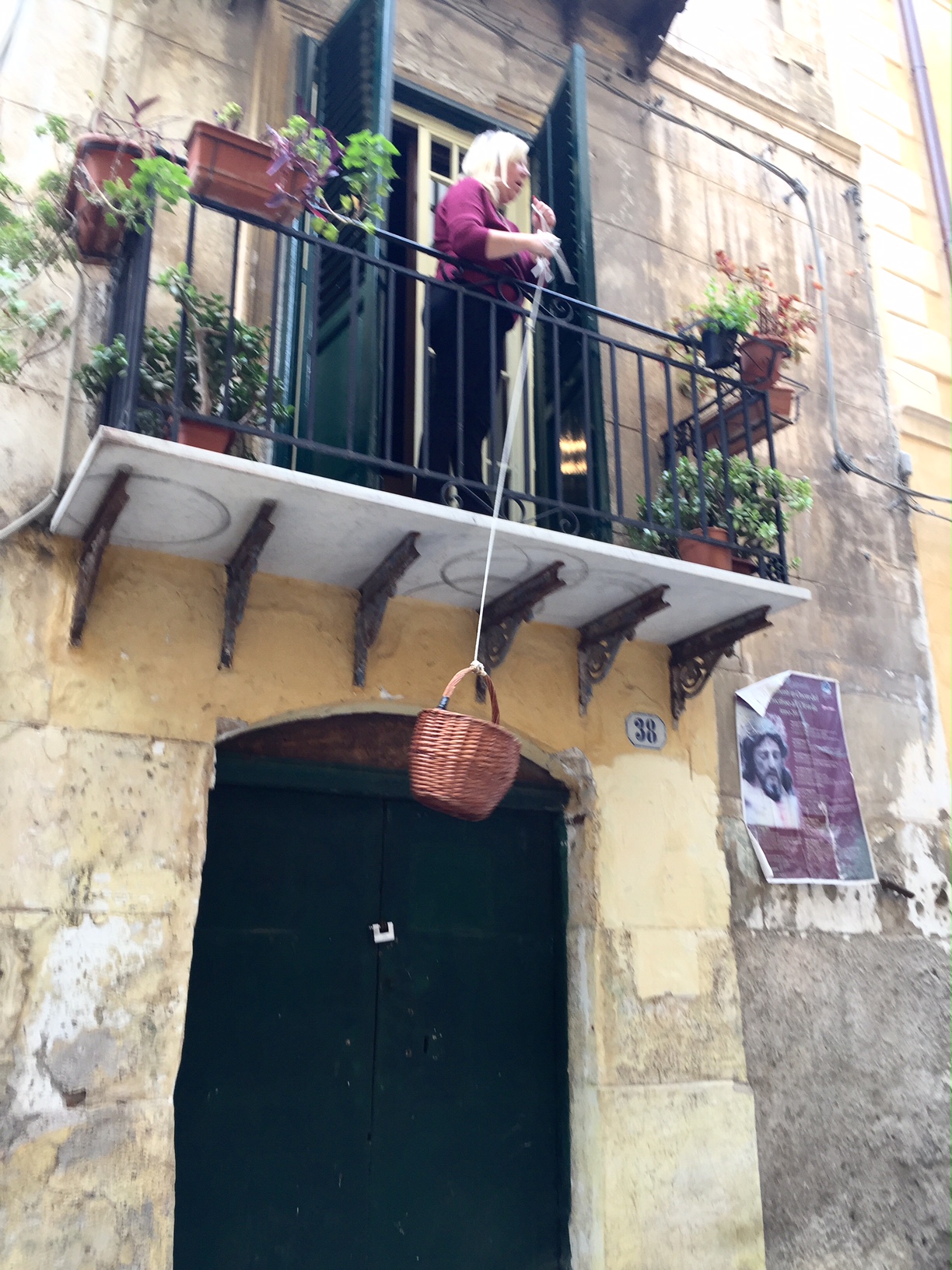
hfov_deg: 48.2
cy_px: 635
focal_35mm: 29
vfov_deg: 61.7
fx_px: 1063
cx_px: 476
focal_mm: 4.15
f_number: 2.2
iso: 40
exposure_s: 1/50
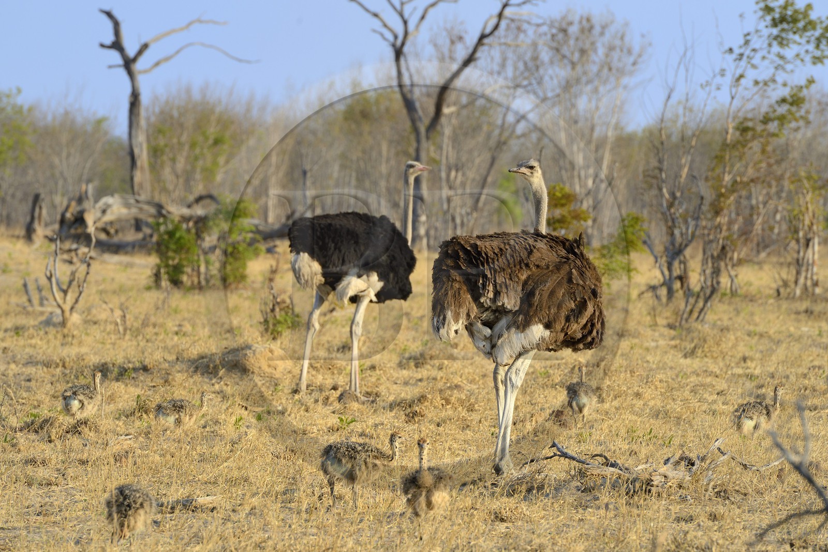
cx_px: 414
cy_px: 276
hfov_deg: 7.4
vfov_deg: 4.9
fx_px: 6438
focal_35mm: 280
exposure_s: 1/400
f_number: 9
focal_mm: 280
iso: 400
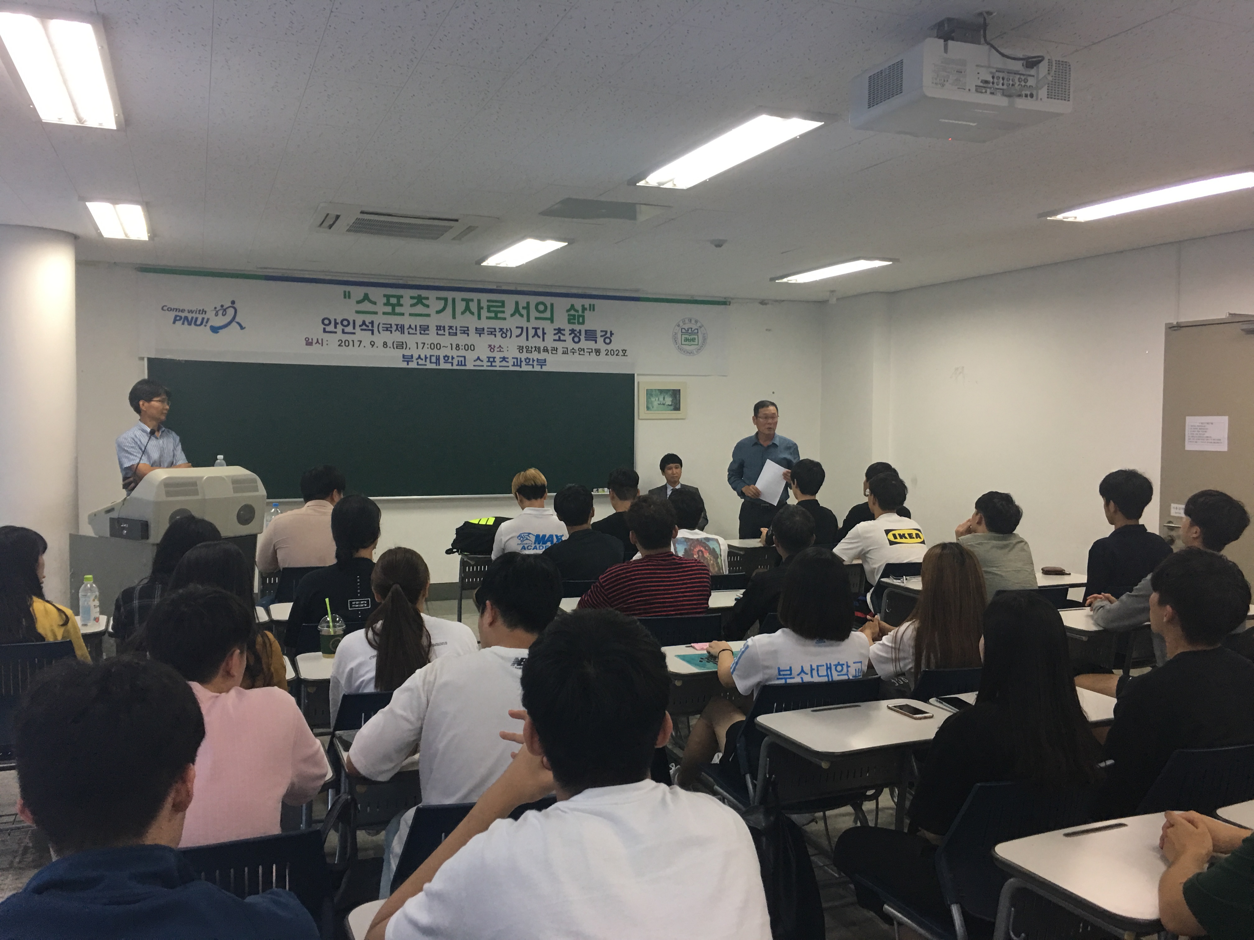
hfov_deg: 61.7
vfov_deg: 48.2
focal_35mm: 29
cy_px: 470
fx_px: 1051
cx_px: 627
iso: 40
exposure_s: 1/30
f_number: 2.2
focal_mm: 4.15
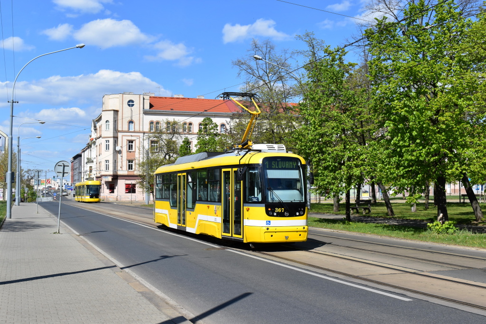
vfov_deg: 30.9
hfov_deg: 45.0
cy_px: 162
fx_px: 587
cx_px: 243
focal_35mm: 44
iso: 200
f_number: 10
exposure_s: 1/400
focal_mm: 29
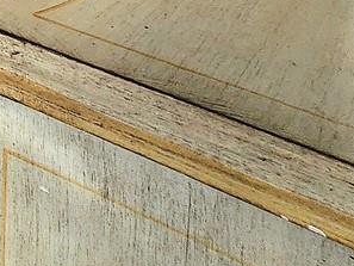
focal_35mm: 70
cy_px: -323
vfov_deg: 15.1
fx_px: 716
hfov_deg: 21.0
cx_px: -248
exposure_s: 1/60.2
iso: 125
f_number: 2.2
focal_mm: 2.2
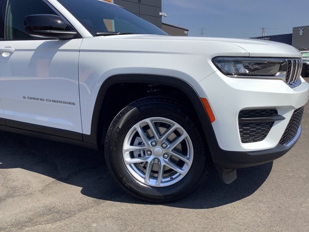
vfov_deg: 45.4
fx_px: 277
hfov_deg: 58.4
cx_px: 154
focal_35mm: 31
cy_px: 116
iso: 25
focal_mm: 3.3
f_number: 2.4
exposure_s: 1/1698
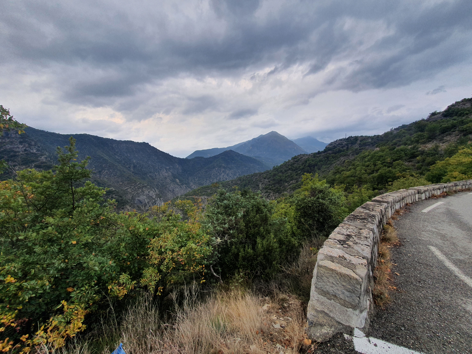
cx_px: 236
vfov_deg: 89.9
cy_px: 177
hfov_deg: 106.2
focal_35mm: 13
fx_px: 177
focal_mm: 1.8
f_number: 2.2
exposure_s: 1/207
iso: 50
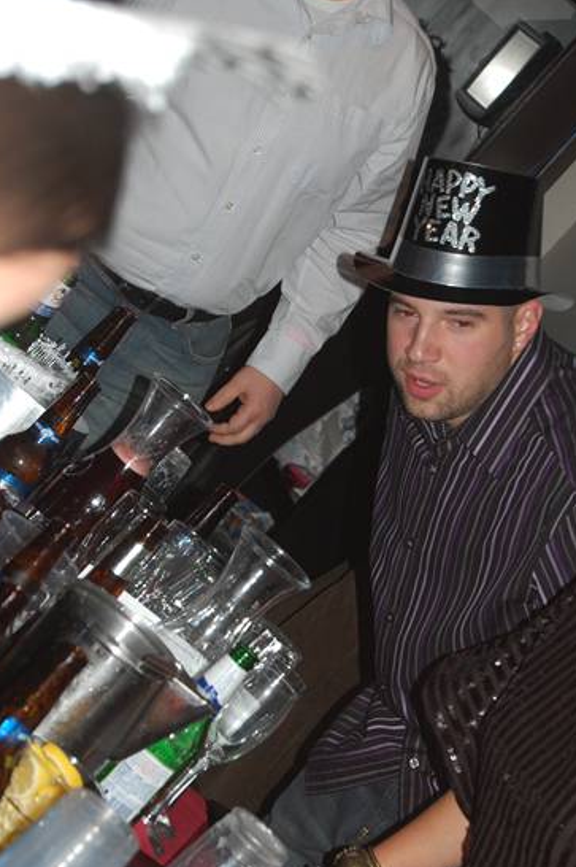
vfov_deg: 18.0
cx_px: 384
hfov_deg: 12.0
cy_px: 507
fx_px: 2734
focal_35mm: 114
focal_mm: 55
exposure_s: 1/60
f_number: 5.6
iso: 400
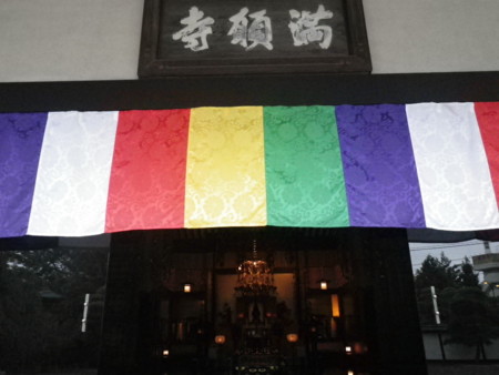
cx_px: 250
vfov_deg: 49.8
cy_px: 188
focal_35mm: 28
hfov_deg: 63.4
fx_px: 404
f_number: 3.5
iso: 640
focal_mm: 5
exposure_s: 1/50
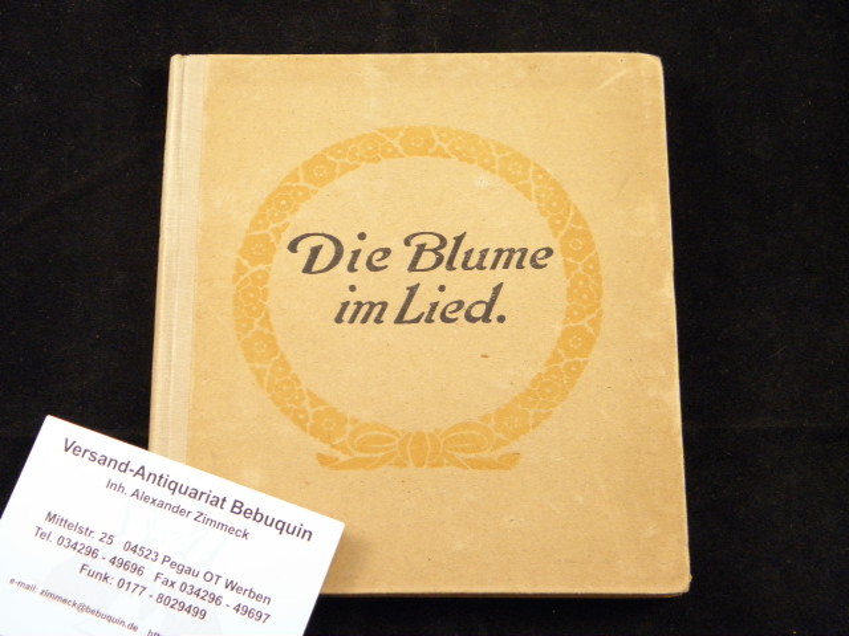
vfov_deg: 27.0
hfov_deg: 35.5
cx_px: 424
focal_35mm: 54
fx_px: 1324
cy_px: 318
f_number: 4.1
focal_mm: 9.7
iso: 400
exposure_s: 1/50
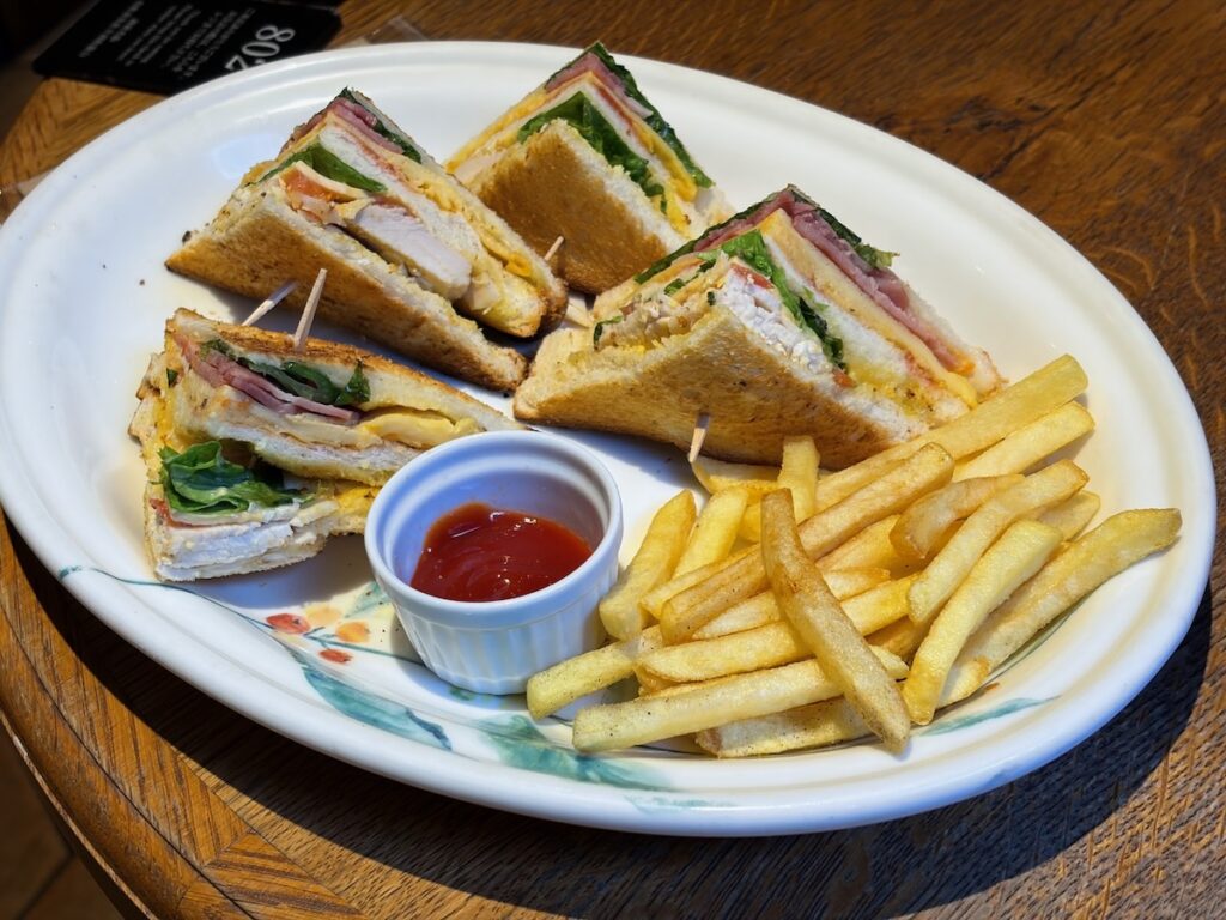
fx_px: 1842
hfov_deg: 36.8
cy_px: 460
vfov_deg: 28.0
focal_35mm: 52
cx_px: 613
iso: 40
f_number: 1.6
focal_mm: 5.96
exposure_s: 1/100
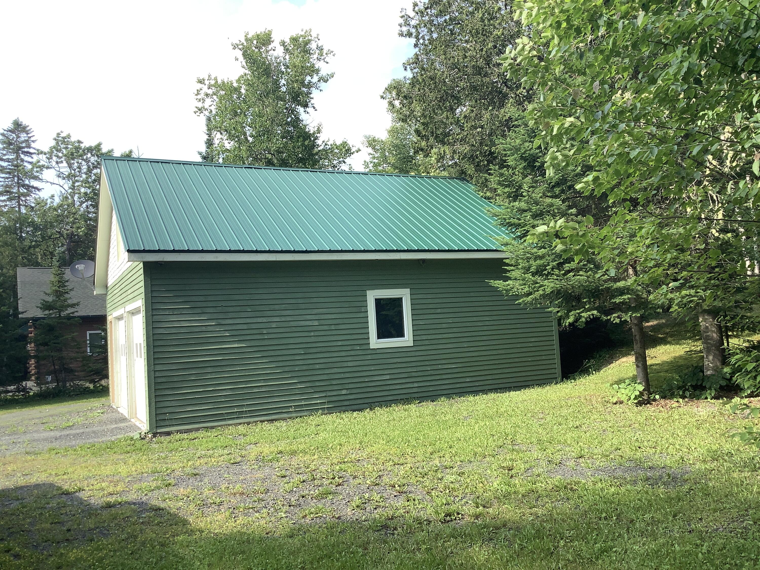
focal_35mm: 31
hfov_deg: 58.4
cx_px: 380
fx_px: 681
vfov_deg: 45.4
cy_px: 285
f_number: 2.4
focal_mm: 3.3
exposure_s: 1/431
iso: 25
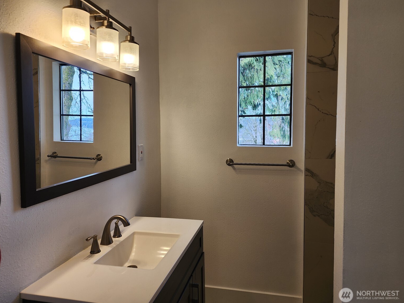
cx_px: 196
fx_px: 280
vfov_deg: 56.8
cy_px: 148
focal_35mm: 24
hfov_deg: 71.6
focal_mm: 6.4
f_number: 1.8
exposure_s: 1/120
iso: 50
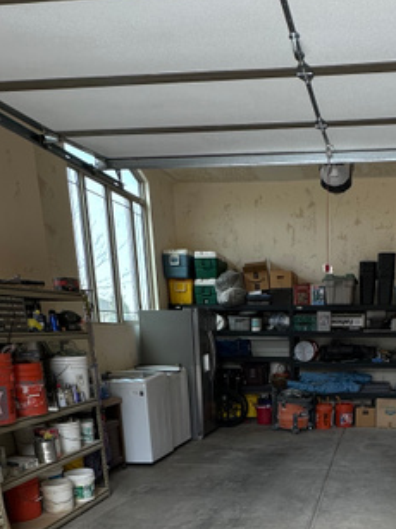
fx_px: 534
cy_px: 488
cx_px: 315
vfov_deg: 46.8
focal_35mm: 35
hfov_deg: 39.1
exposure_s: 1/174
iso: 40
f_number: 2.2
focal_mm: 2.22
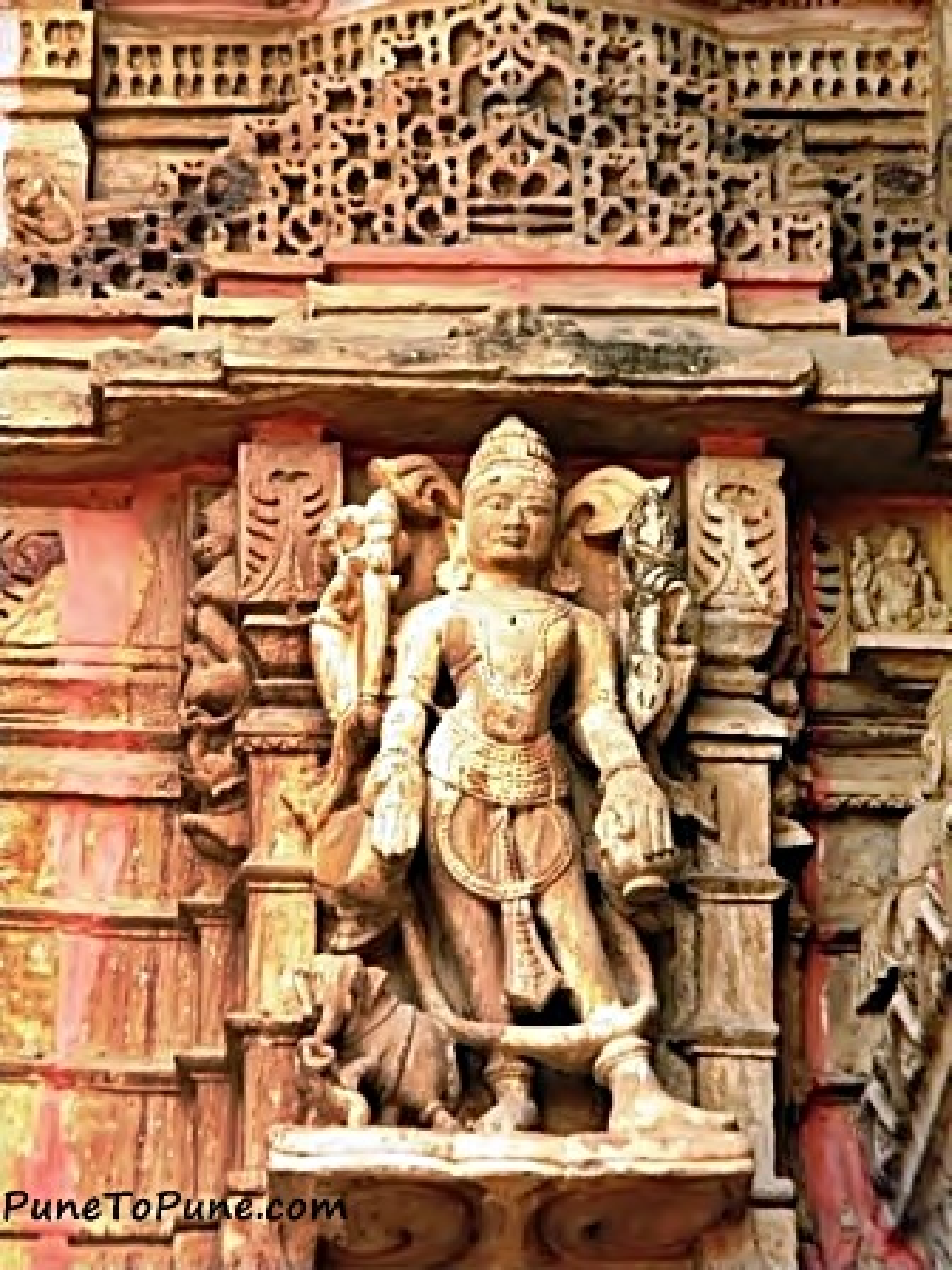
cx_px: 476
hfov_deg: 10.0
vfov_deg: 13.3
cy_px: 635
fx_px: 5427
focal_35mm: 148
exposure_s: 1/326
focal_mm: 26.8
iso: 400
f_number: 5
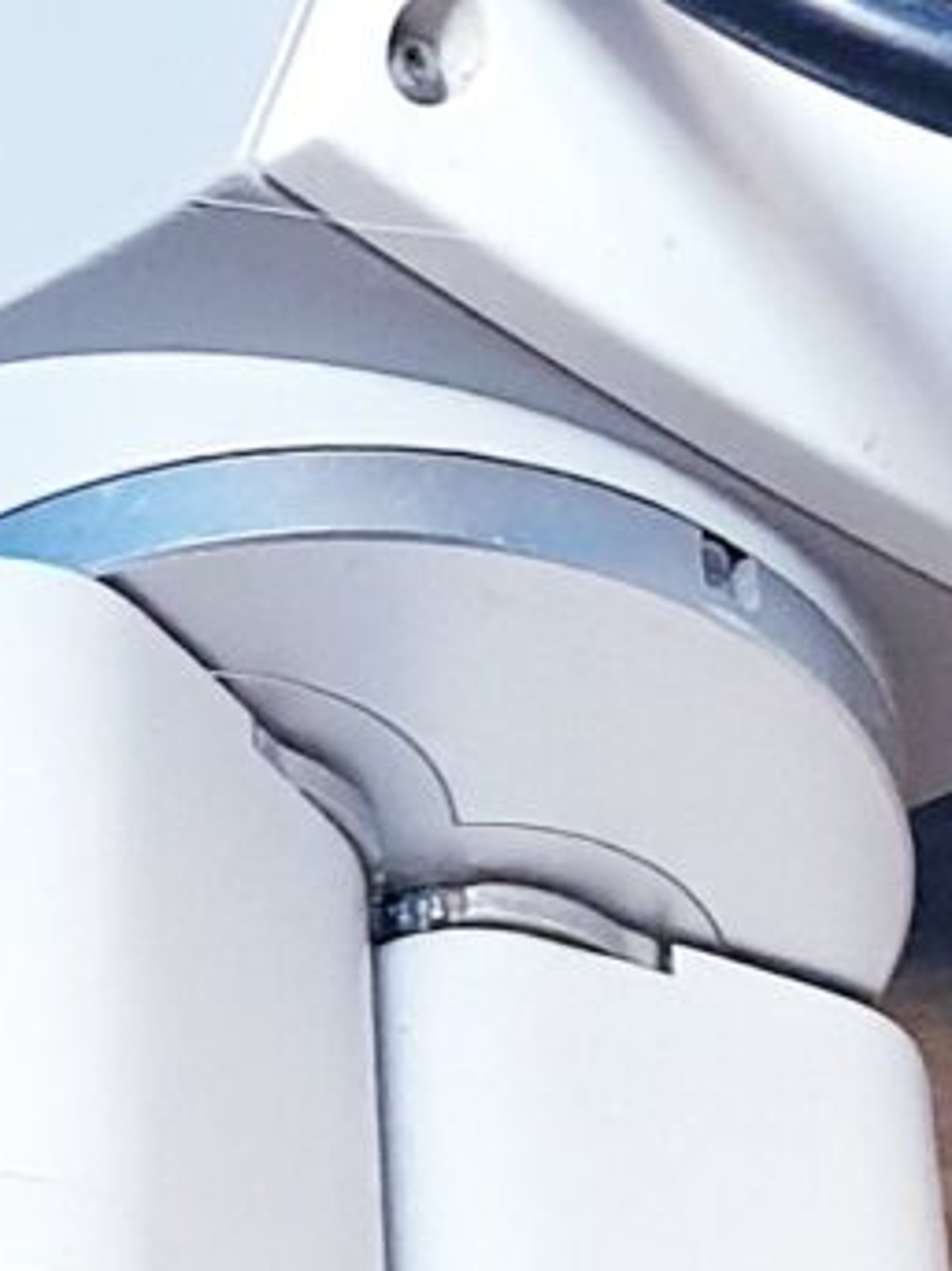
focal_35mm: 194
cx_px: 656
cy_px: -122
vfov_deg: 10.1
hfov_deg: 7.6
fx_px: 7118
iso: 320
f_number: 2.4
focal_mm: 4.3
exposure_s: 1/33
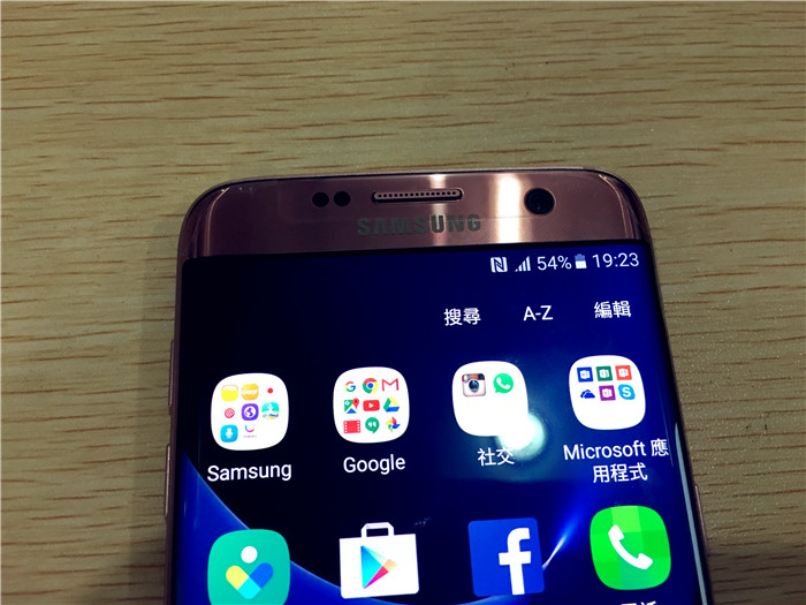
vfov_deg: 48.2
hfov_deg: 61.7
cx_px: 403
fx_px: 675
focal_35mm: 29
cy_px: 302
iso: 80
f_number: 2.2
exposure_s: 1/17
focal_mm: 4.15
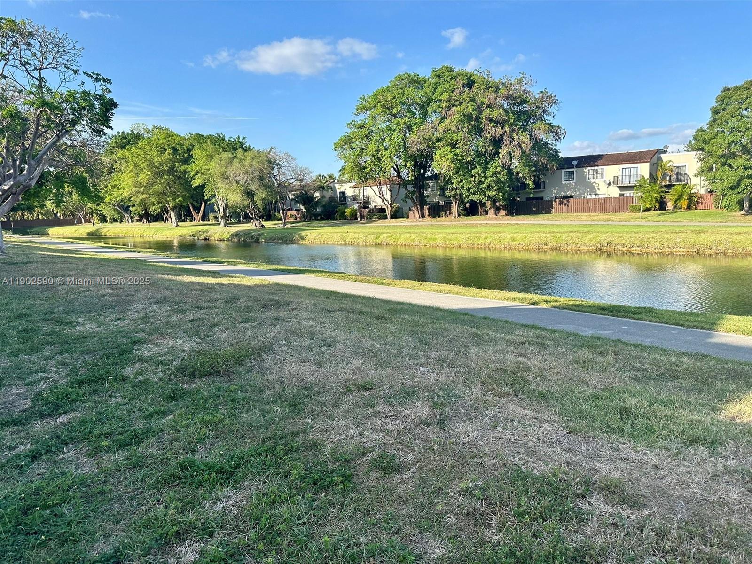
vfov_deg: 56.8
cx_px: 376
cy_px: 282
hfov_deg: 71.6
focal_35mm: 24
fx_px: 521
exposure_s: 1/2028
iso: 80
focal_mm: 6.86
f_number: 1.78
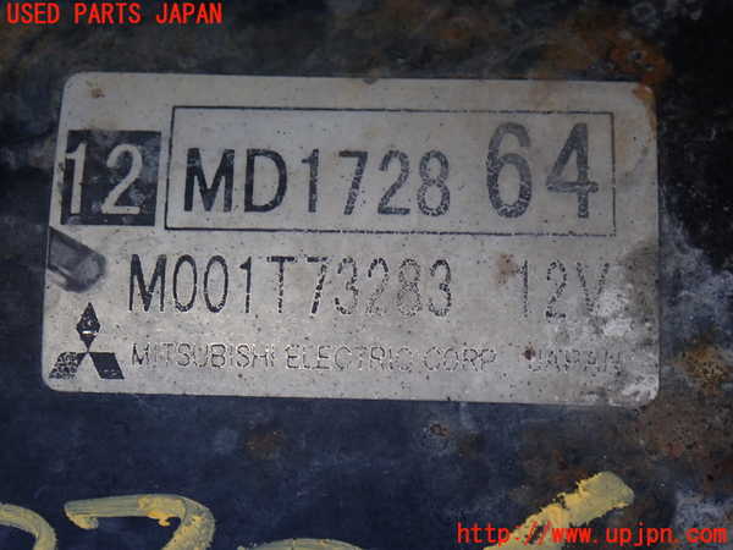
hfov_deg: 20.9
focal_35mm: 94
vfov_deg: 15.7
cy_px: 275
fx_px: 1990
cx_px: 366
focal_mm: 16.79
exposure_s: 1/100
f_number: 4.7
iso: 320
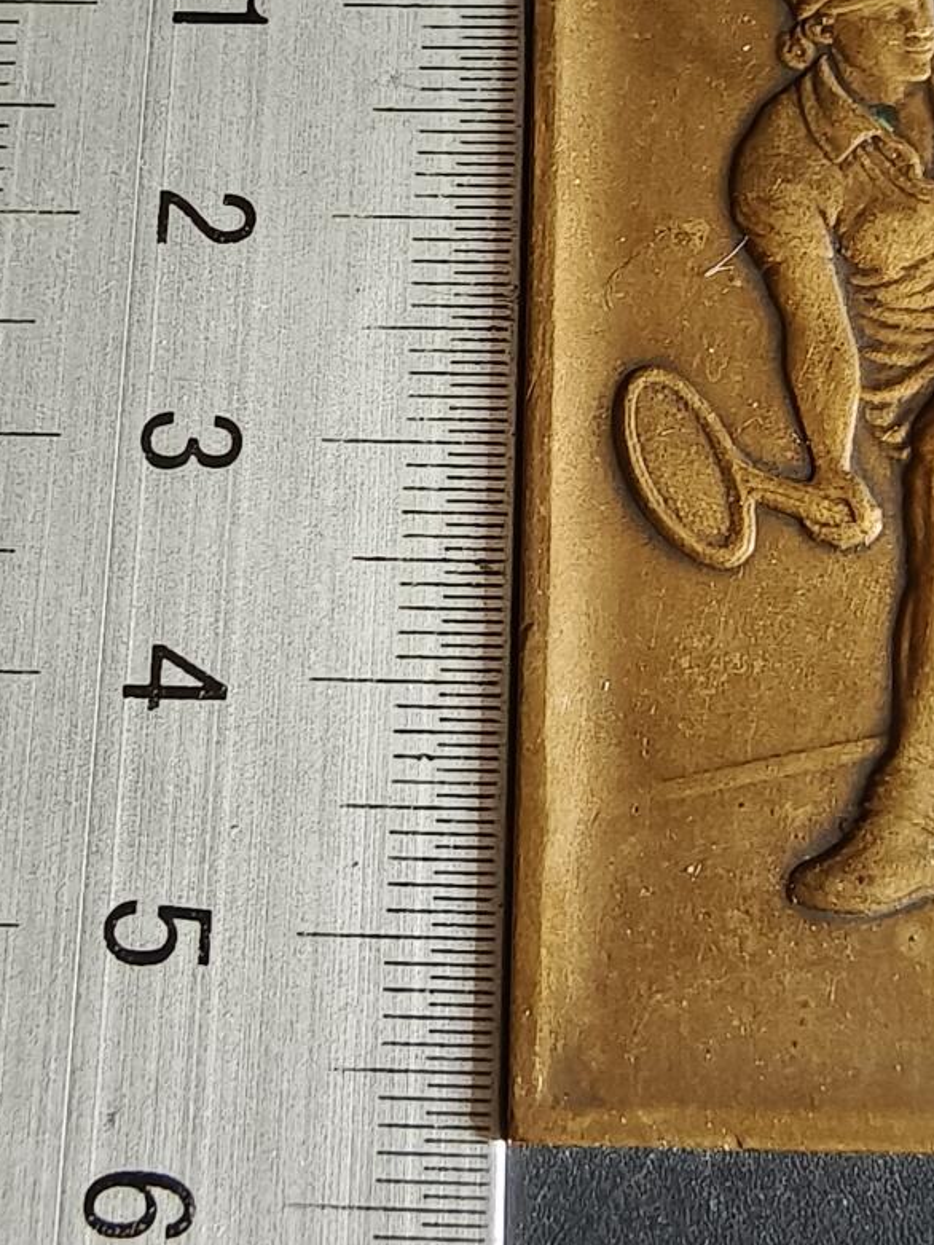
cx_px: 939
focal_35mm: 53
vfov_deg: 35.8
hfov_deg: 26.1
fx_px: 1906
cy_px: 823
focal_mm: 2.32
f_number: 2
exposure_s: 1/21.4
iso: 2000
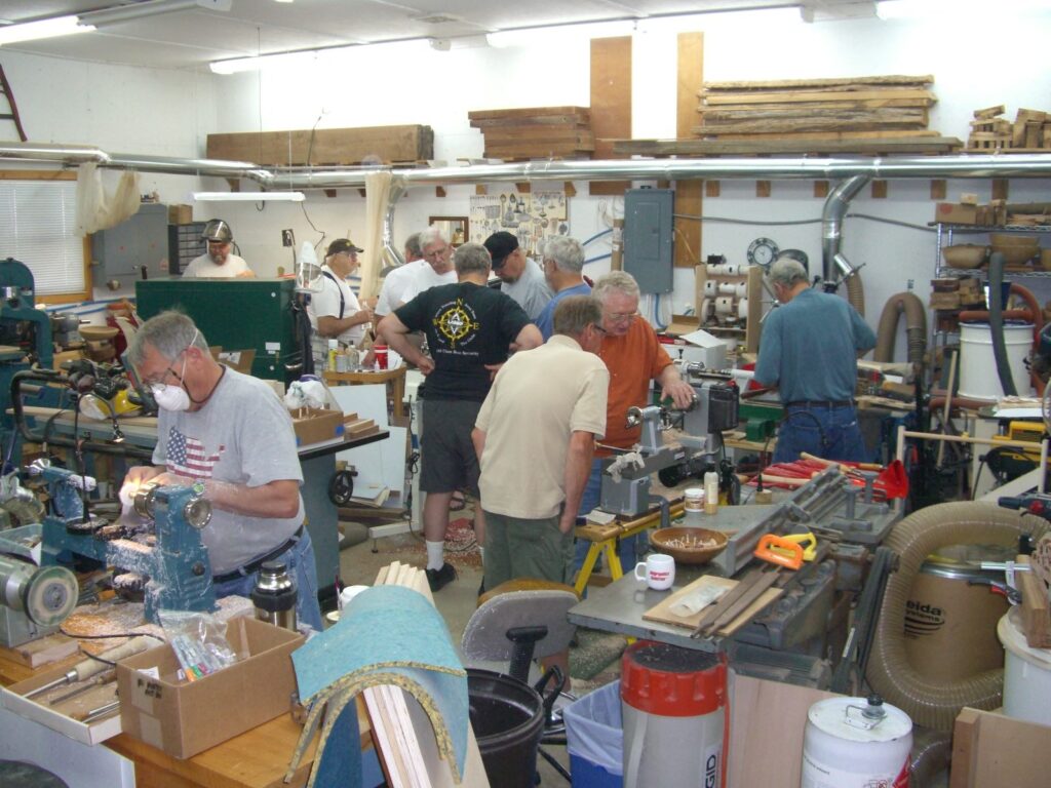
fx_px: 1154
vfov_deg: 37.7
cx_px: 526
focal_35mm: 38
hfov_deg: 49.0
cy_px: 394
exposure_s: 1/60
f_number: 2.8
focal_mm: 7.9
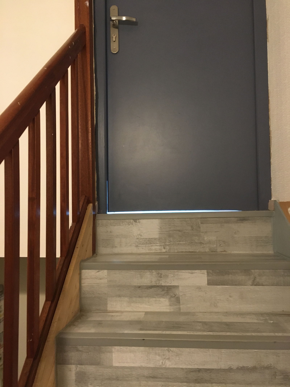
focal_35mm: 29
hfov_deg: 48.2
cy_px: 194
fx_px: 324
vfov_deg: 61.7
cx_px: 145
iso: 200
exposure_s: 1/17
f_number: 2.2
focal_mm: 4.15
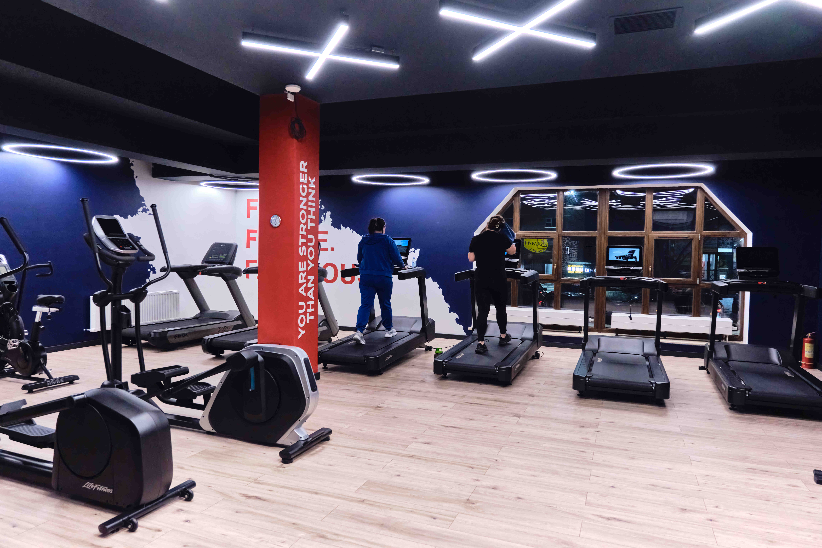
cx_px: 411
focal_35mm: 24
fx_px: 548
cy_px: 274
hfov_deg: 73.7
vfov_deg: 53.1
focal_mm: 16
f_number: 4
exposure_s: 1/125
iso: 2000
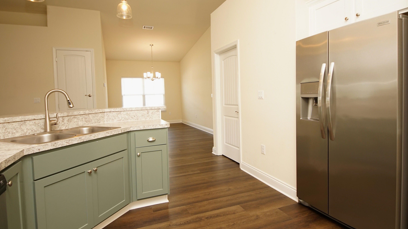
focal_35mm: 19
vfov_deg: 58.3
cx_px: 205
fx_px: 206
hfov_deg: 89.6
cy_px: 104
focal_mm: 12
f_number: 4.5
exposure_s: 1/60
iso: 640
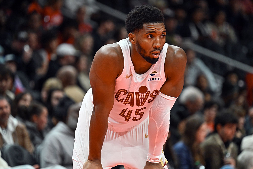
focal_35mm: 400
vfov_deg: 3.4
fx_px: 2811
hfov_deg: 5.2
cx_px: 126
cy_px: 84
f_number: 5.6
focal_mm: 400
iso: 4000
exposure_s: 1/800
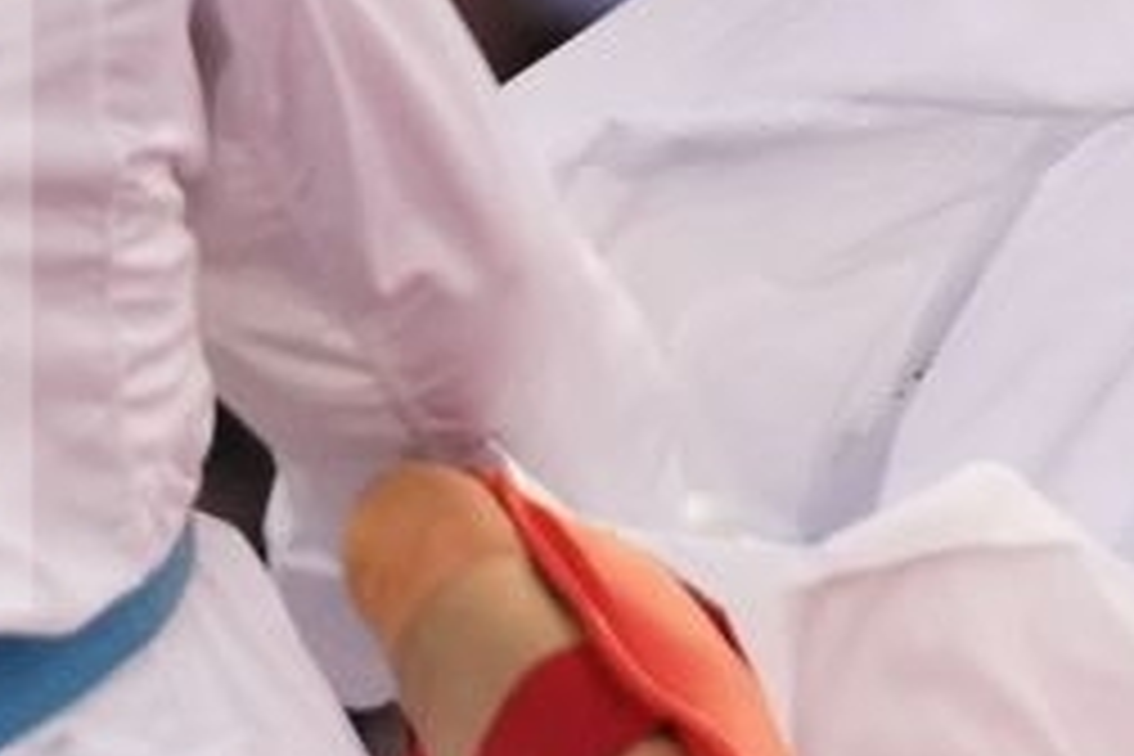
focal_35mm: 2144
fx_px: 67531
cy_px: 202
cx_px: 1138
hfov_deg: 1.0
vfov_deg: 0.6
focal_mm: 200
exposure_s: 1/1000
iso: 1600
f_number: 2.8
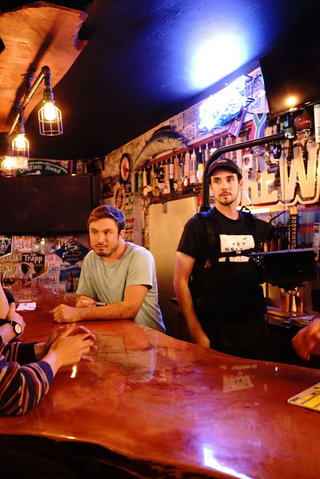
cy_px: 240
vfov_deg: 61.9
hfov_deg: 43.7
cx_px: 160
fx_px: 399
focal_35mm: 30
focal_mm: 30
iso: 6400
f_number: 3.5
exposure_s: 1/50
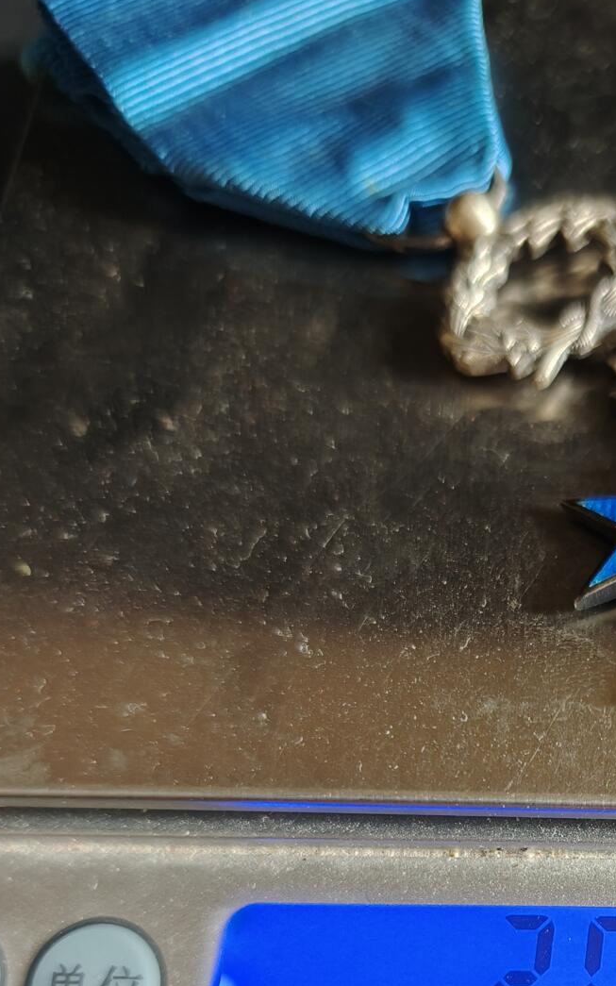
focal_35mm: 42
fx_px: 1128
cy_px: 827
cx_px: 584
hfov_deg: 29.0
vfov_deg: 44.3
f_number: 1.6
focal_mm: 6.06
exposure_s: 1/100
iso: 640
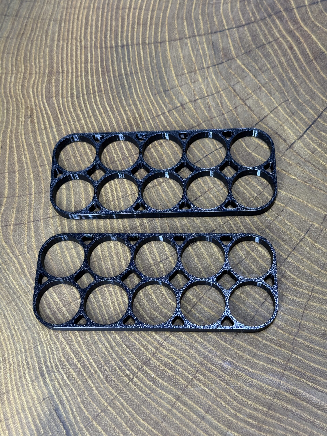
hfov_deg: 30.3
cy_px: 218
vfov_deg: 39.7
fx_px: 605
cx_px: 164
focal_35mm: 48
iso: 64
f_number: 1.78
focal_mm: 6.76
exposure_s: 1/191
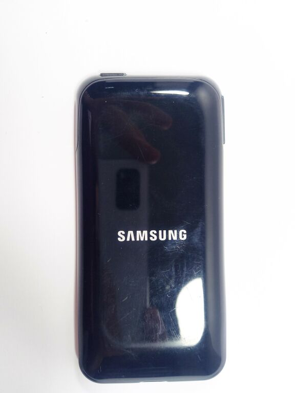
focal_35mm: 25
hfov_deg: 54.9
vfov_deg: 69.4
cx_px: 148
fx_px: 284
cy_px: 196
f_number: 2
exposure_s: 1/100
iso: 100
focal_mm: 4.6
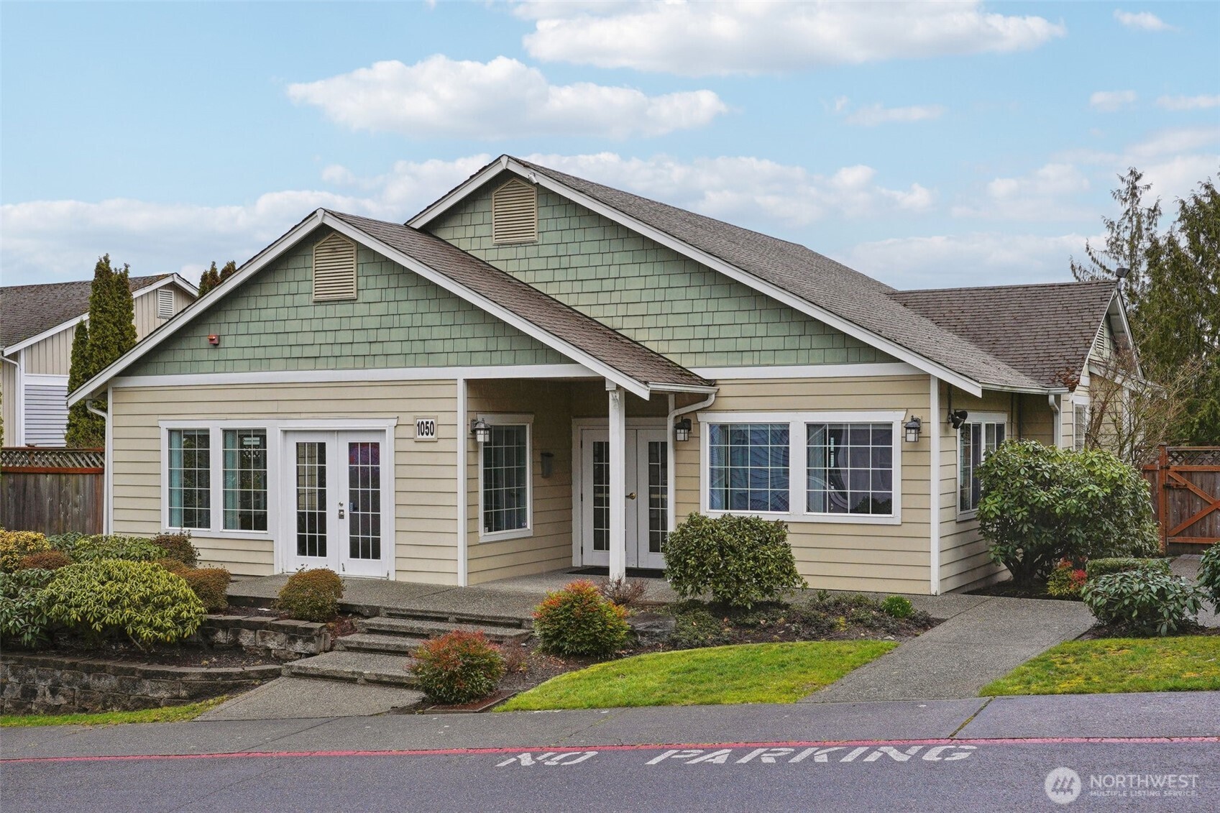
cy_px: 406
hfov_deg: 46.4
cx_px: 610
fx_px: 1423
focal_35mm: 42
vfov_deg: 31.9
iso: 250
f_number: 8
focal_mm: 28
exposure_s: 1/125
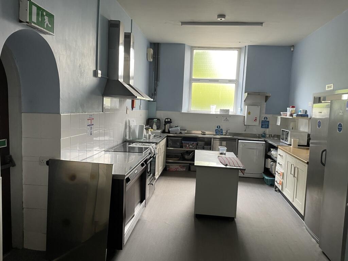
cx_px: 174
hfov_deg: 67.3
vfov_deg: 53.1
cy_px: 130
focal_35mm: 26
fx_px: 261
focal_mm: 4.2
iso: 125
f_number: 1.6
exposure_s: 1/67
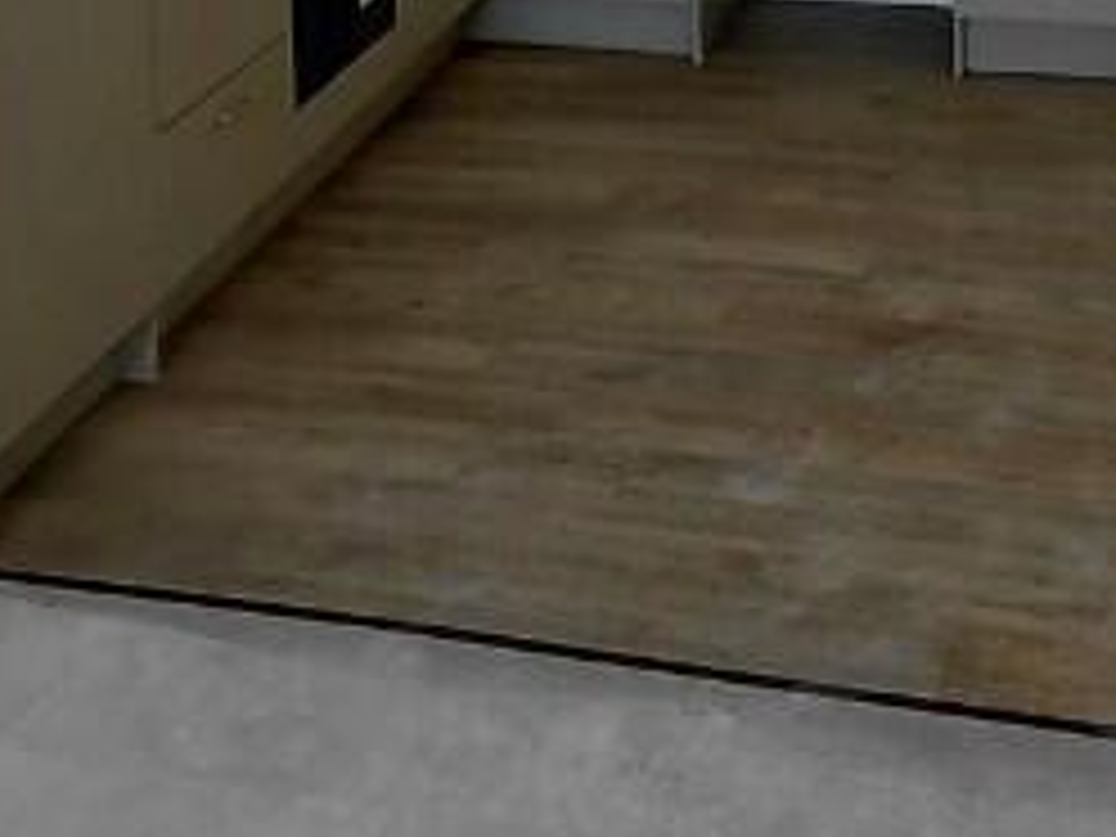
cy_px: -364
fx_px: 2128
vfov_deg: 19.7
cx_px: 603
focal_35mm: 66
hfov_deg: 29.4
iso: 64
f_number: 2.2
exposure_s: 1/60
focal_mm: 1.64
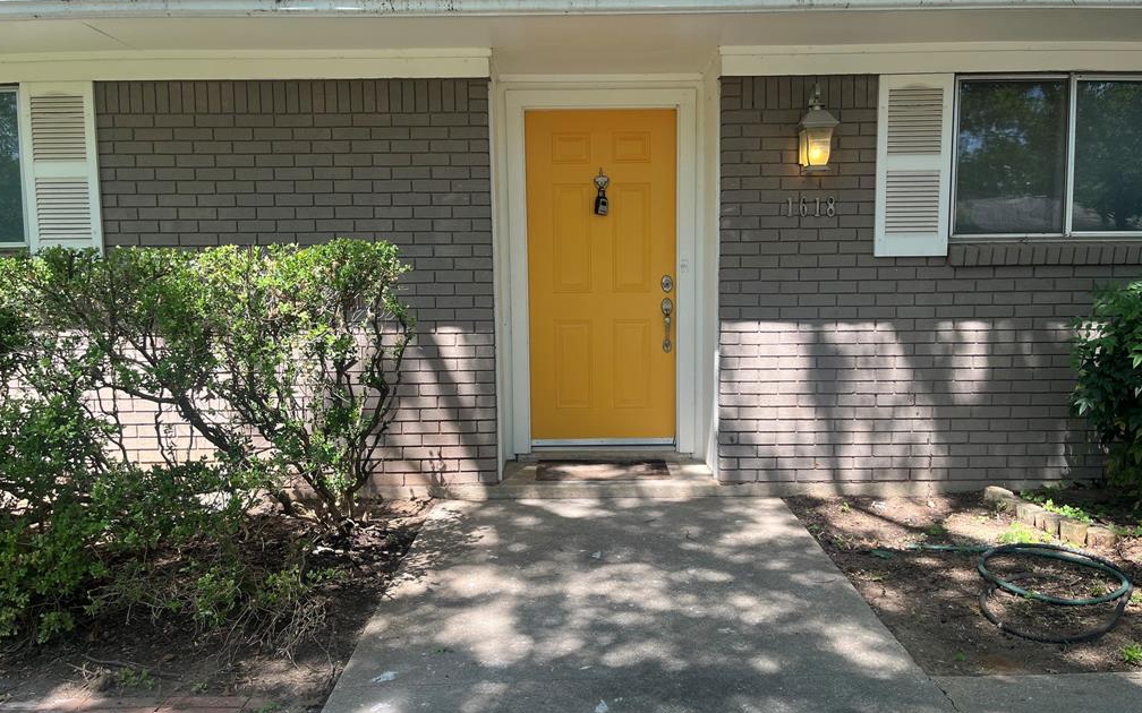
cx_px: 571
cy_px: 353
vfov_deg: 44.5
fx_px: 871
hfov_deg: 66.5
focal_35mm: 28
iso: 50
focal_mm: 5.1
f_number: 1.6
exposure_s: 1/445
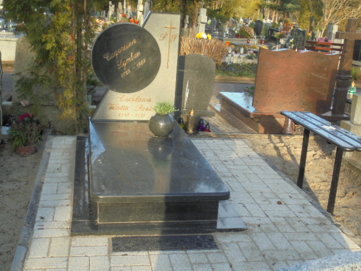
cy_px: 136
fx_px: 448
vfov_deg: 33.6
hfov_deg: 43.9
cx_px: 180
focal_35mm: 43
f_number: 4.5
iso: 100
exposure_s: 1/125
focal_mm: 7.8
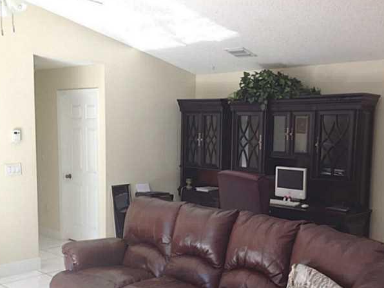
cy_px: 178
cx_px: 227
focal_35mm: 47
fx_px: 521
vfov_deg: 30.8
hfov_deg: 40.3
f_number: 2.4
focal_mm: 4.28
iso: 50
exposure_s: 1/60
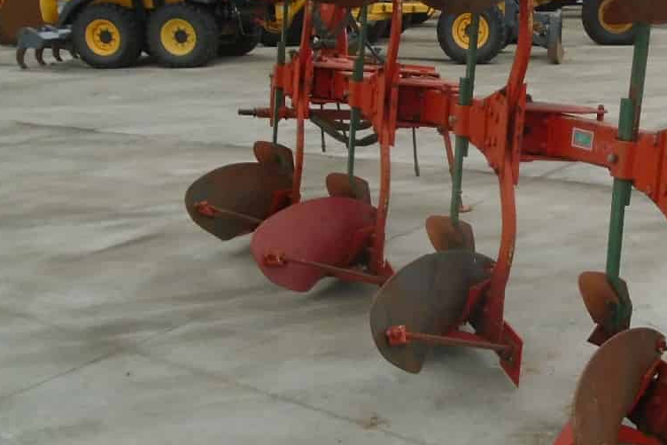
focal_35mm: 48
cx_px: 530
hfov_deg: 39.6
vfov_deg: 28.0
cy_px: 167
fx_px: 889
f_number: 3.2
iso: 250
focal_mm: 4.6
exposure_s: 1/250
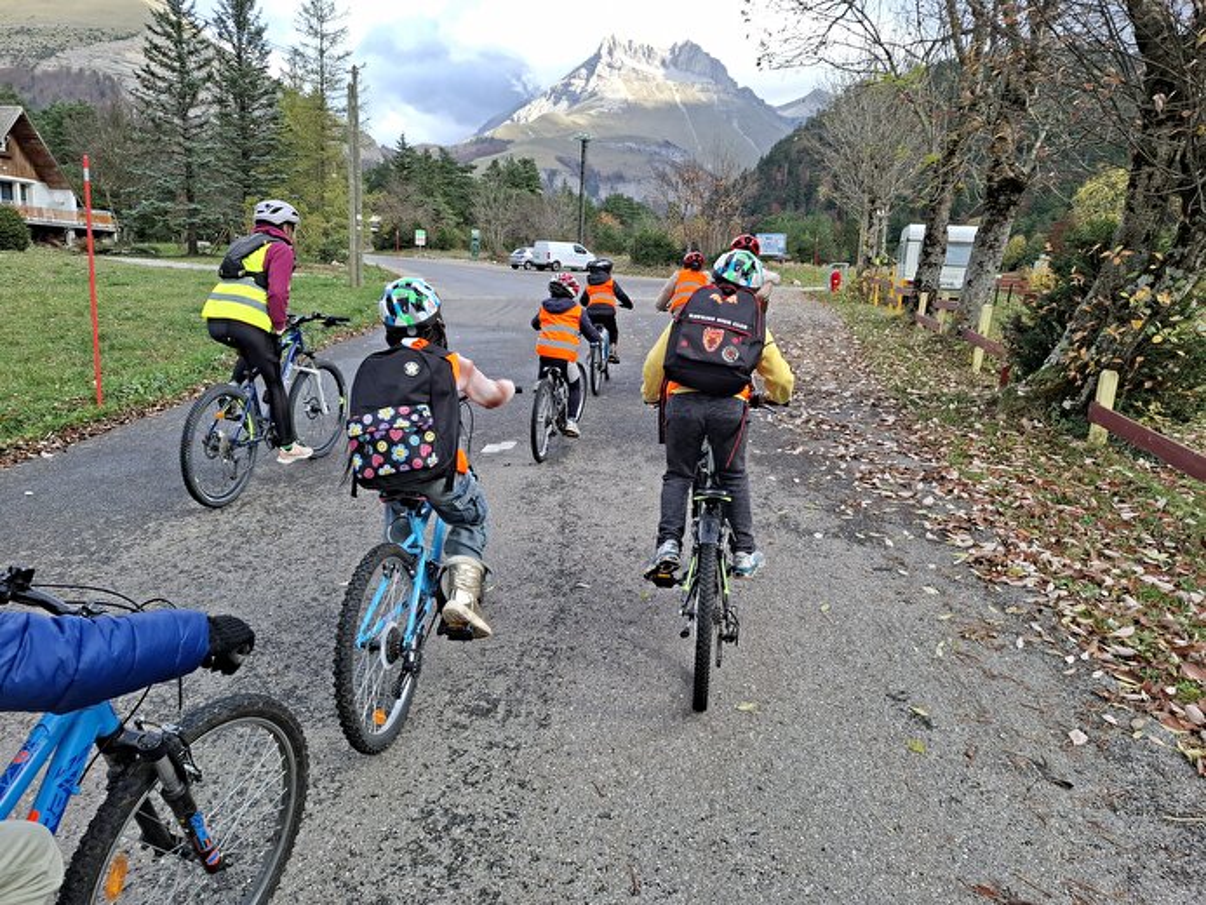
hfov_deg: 73.9
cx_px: 603
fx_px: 801
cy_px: 452
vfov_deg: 58.9
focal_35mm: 23
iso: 50
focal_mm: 5.54
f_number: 1.8
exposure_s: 1/621
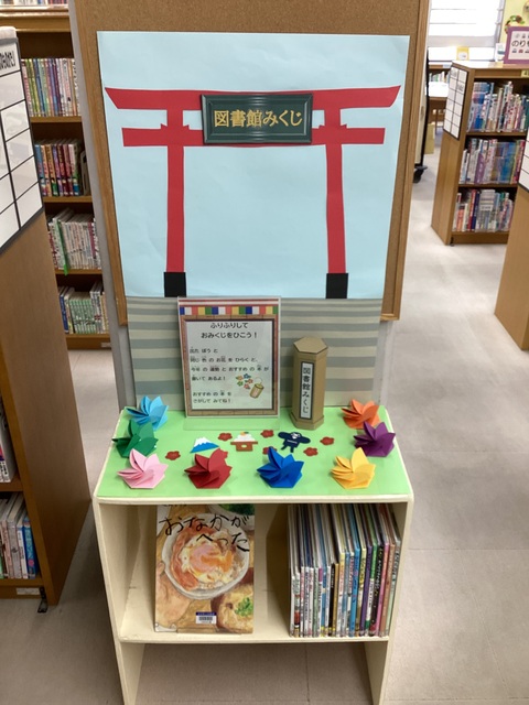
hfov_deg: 45.4
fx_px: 632
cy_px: 352
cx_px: 264
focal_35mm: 31
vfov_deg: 58.4
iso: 80
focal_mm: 3.3
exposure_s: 1/50
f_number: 2.4
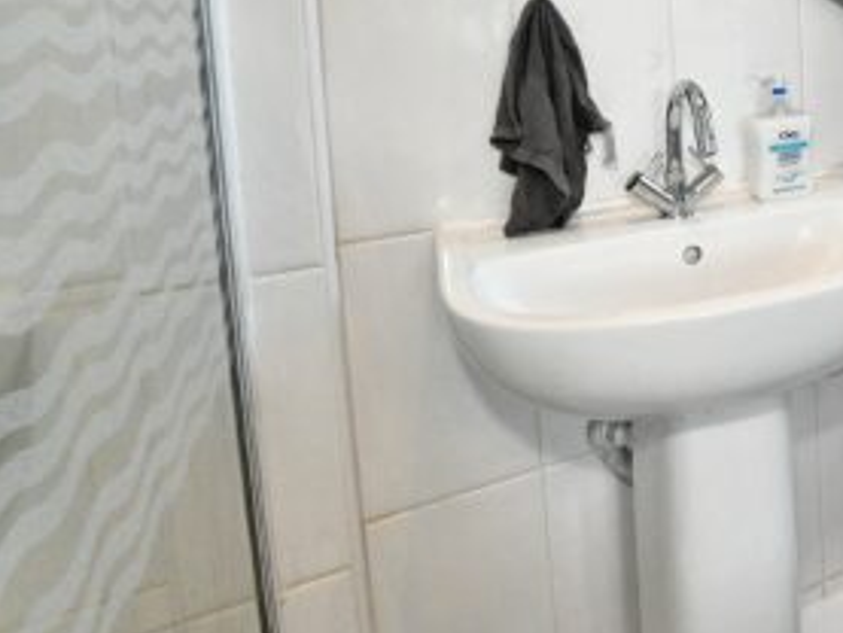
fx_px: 731
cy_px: 72
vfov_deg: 43.1
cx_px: 870
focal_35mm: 30
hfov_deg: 47.8
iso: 6400
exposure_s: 1/200
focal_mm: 15
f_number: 10
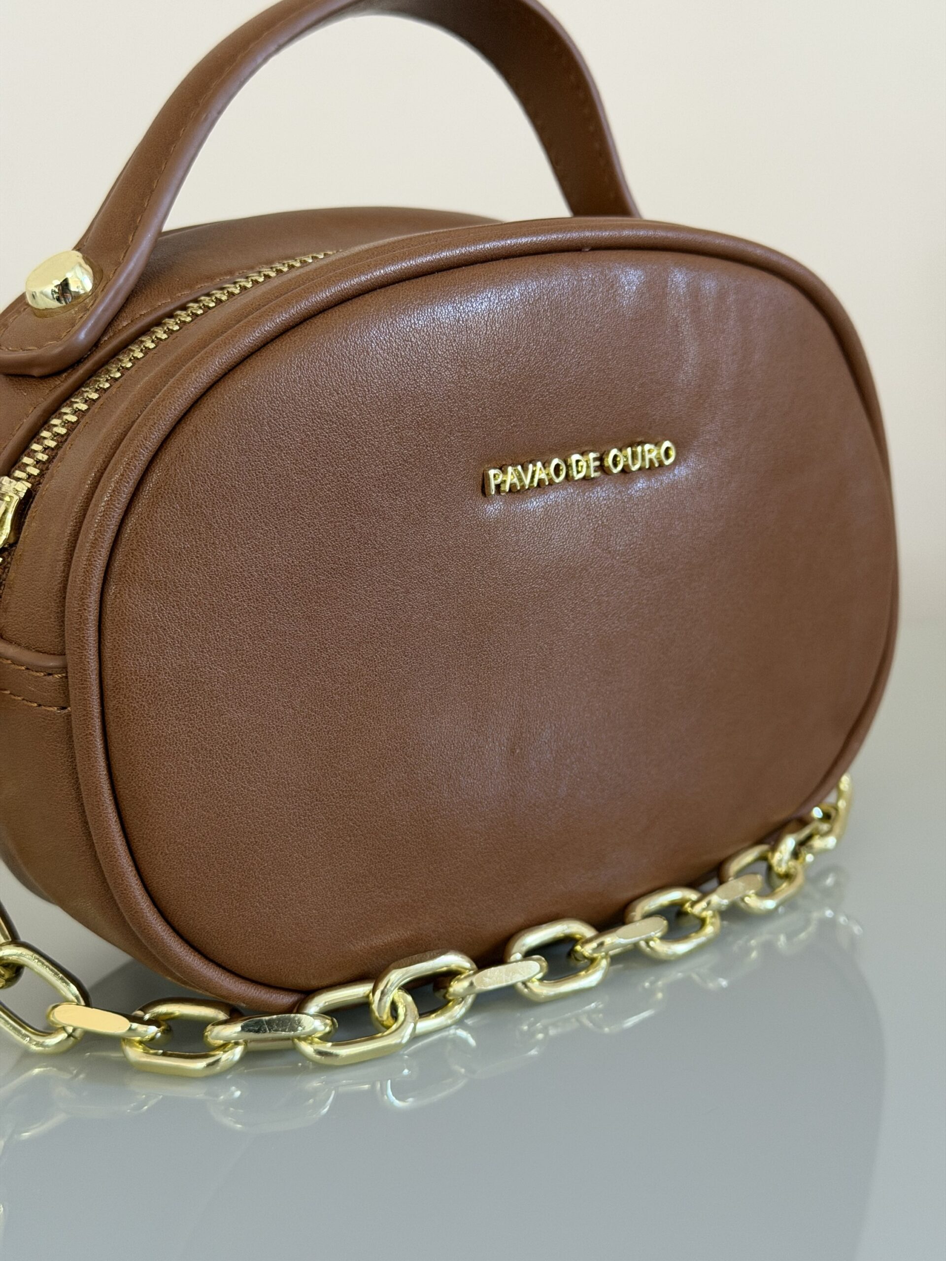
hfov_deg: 30.3
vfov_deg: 39.7
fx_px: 1749
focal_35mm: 48
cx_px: 473
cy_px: 630
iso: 250
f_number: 1.78
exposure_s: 1/40
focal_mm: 6.76
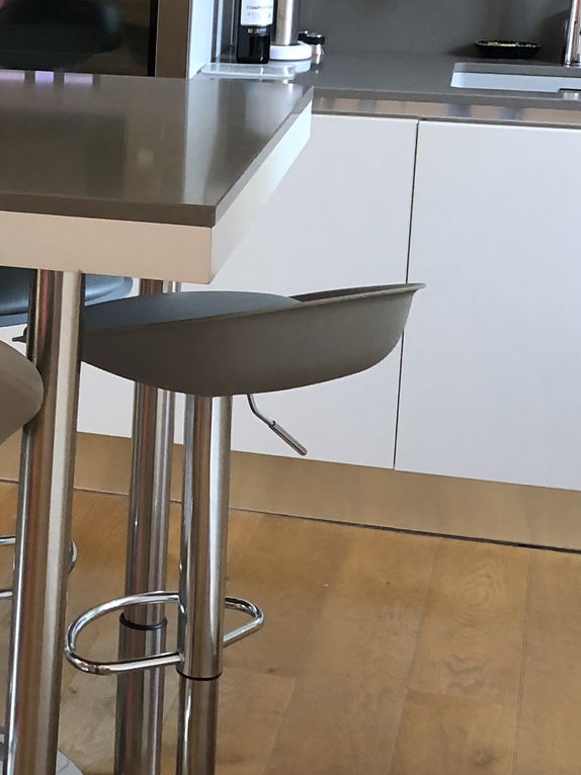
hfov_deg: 18.2
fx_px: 1747
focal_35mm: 78
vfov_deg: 24.9
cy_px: 233
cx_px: -66
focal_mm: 4
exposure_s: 1/15
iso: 64
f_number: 1.8
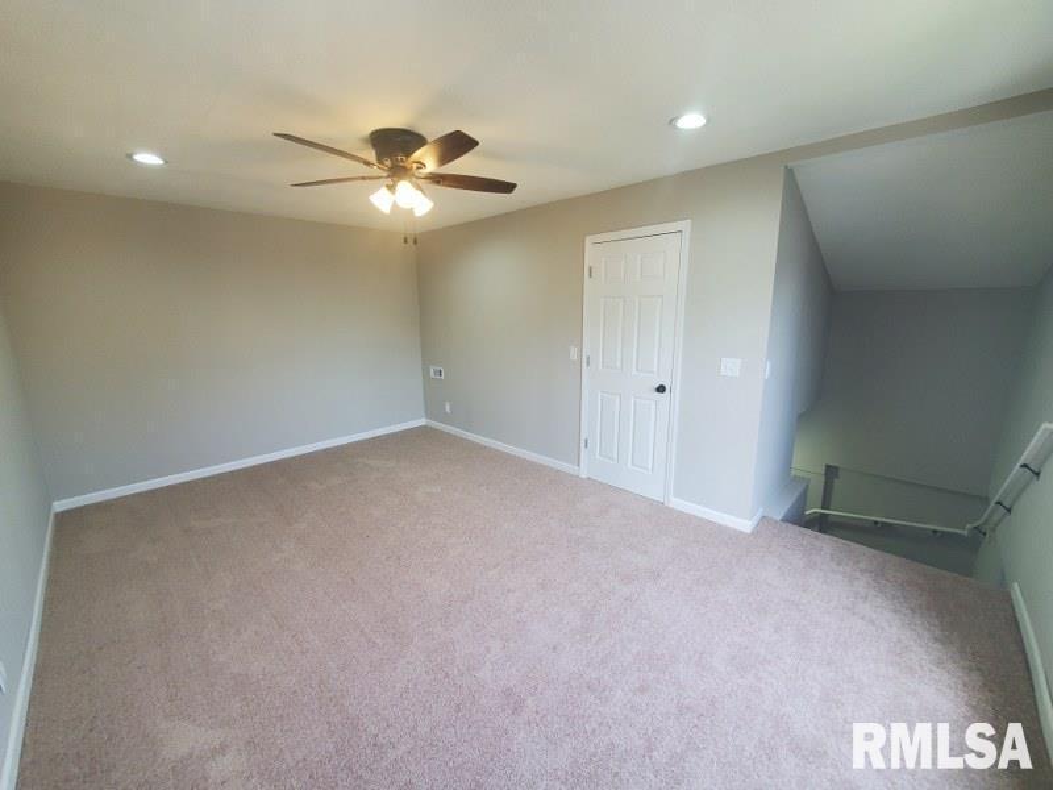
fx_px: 395
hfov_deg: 106.2
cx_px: 526
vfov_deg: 89.9
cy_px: 395
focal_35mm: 13
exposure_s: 1/60
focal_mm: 1.8
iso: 100
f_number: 2.2
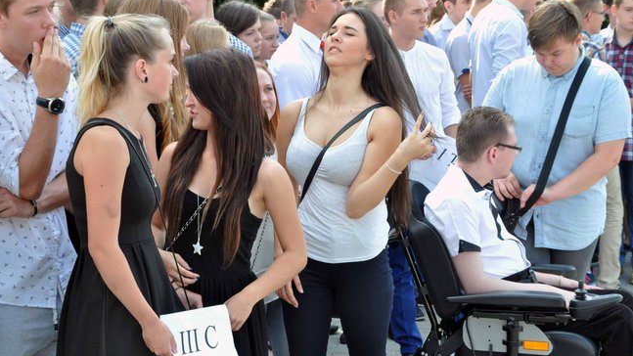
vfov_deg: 11.8
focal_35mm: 103
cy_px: 193
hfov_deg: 20.8
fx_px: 1721
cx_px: 316
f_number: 13
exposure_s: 1/200
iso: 800
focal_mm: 65
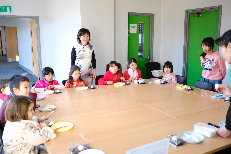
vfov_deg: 35.9
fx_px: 237
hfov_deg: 51.9
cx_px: 116
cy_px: 75
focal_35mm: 37
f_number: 2
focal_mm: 23
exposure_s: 1/180
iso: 500
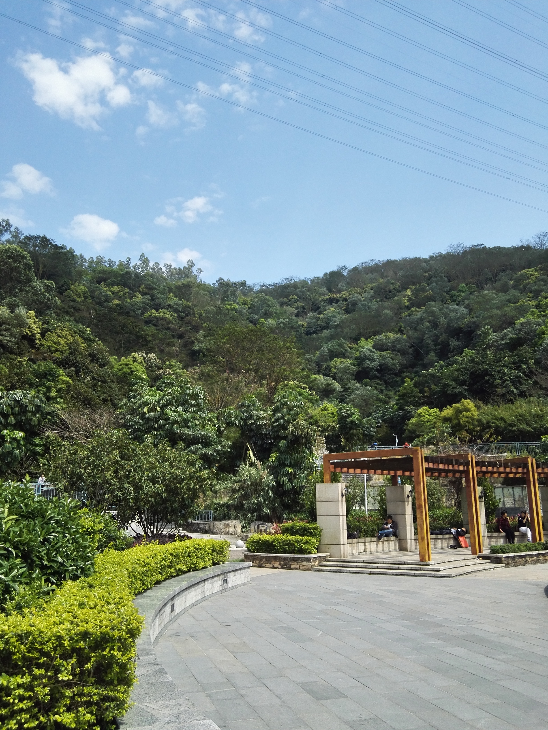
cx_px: 274
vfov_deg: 61.7
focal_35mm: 29
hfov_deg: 48.2
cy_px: 365
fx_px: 612
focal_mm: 3.8
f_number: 2
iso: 100
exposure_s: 1/2096
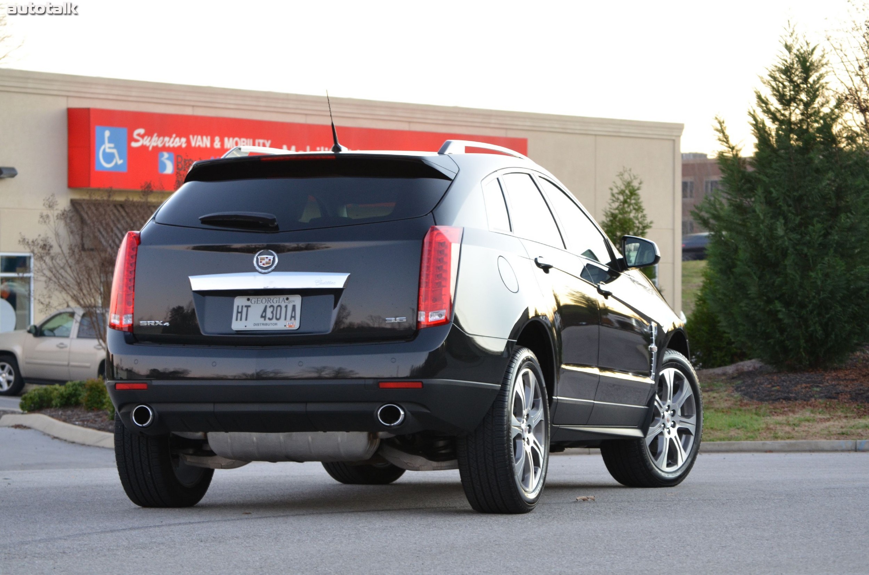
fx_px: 2963
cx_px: 434
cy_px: 288
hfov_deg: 16.7
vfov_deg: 11.1
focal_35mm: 123
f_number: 8
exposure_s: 1/20
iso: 800
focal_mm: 82
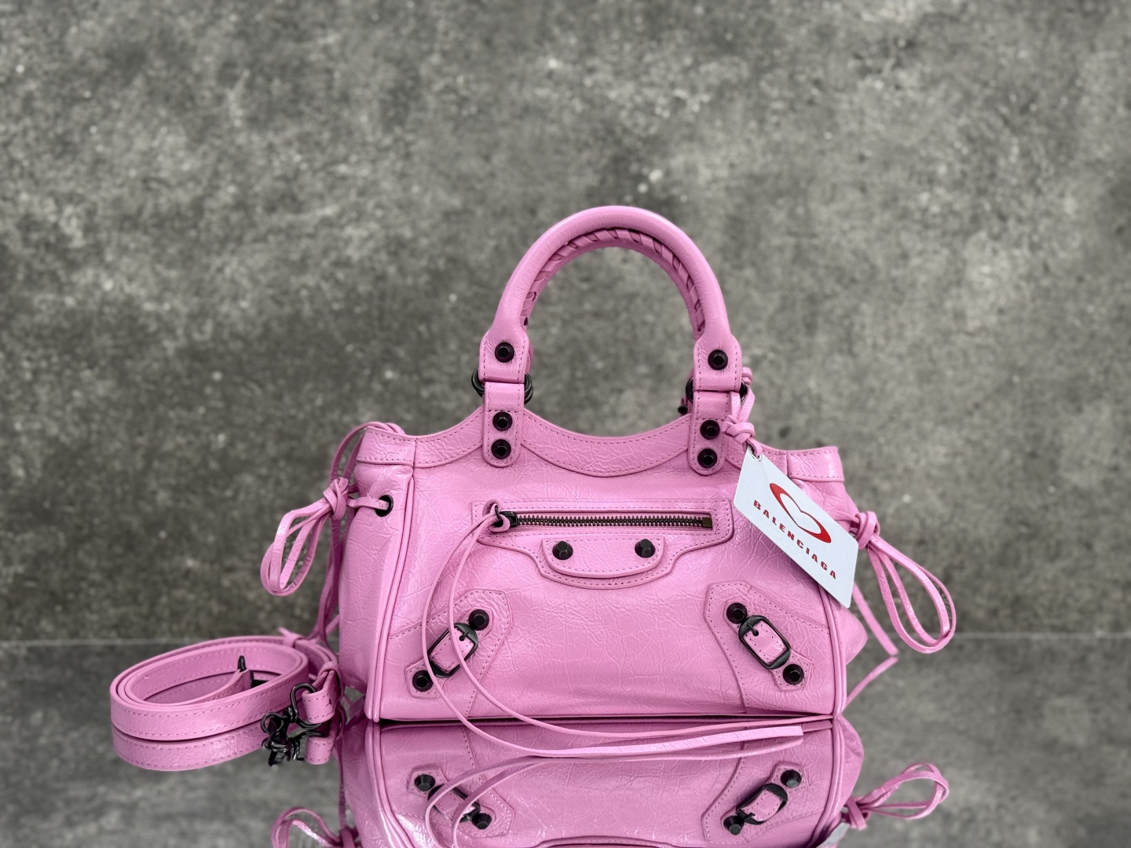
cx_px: 566
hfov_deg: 39.7
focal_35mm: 48
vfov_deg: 30.3
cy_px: 424
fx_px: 1568
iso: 125
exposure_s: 1/50
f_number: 1.78
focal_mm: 6.76
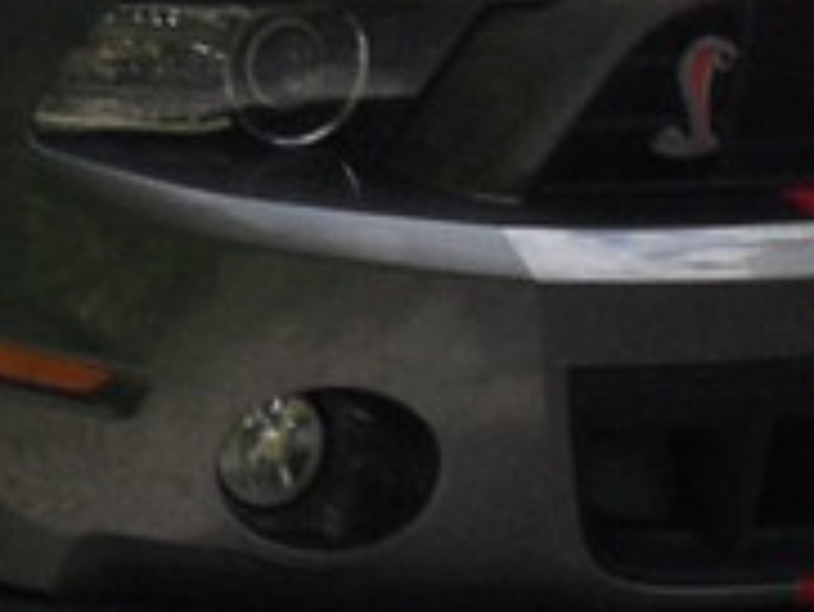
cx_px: 286
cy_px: -108
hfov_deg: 9.6
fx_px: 4847
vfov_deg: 7.2
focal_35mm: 206
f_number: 8.9
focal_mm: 6.2
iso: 100
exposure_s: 1/125
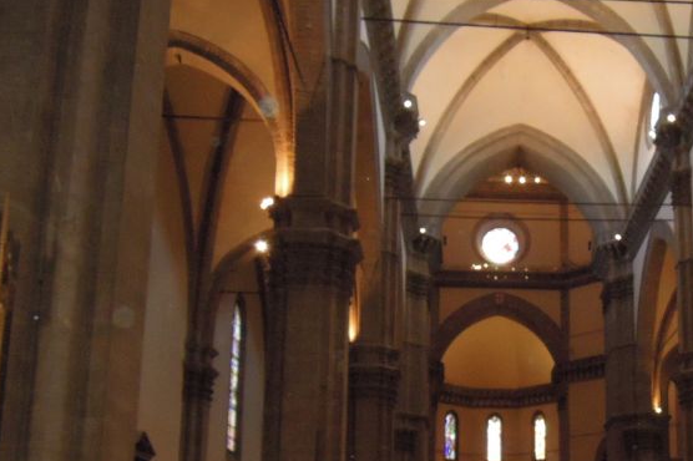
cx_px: 568
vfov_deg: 28.4
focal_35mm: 46
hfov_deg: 40.7
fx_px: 885
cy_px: 391
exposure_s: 1/30
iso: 800
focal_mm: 4.3
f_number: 2.8
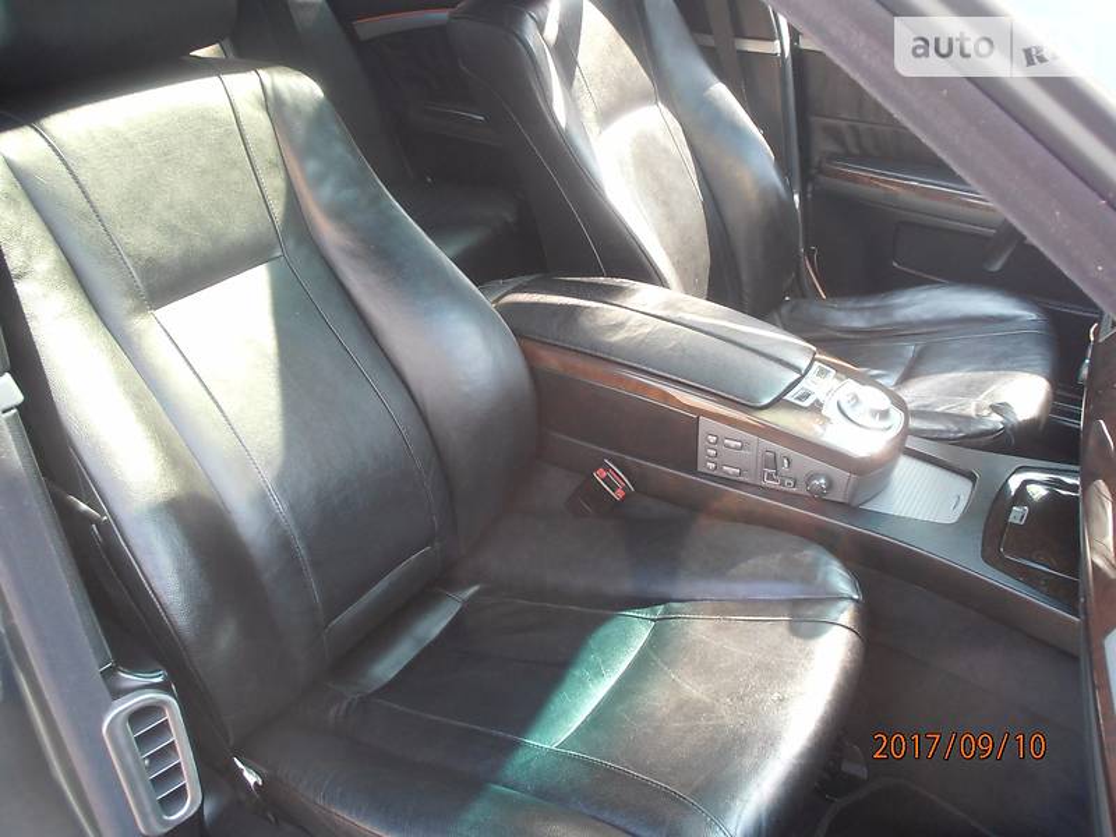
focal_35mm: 37
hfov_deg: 50.1
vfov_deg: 38.7
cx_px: 558
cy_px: 418
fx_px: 1193
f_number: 3.9
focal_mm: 6.6
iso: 125
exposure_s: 1/30
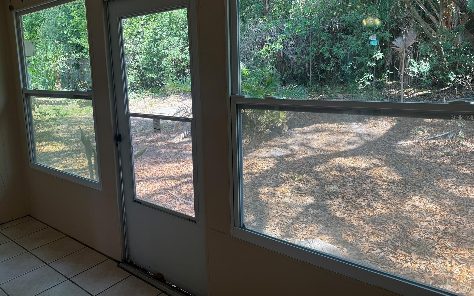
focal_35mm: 26
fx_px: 336
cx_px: 237
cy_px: 117
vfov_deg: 47.3
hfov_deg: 70.4
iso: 80
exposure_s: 1/187
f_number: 1.78
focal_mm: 6.76
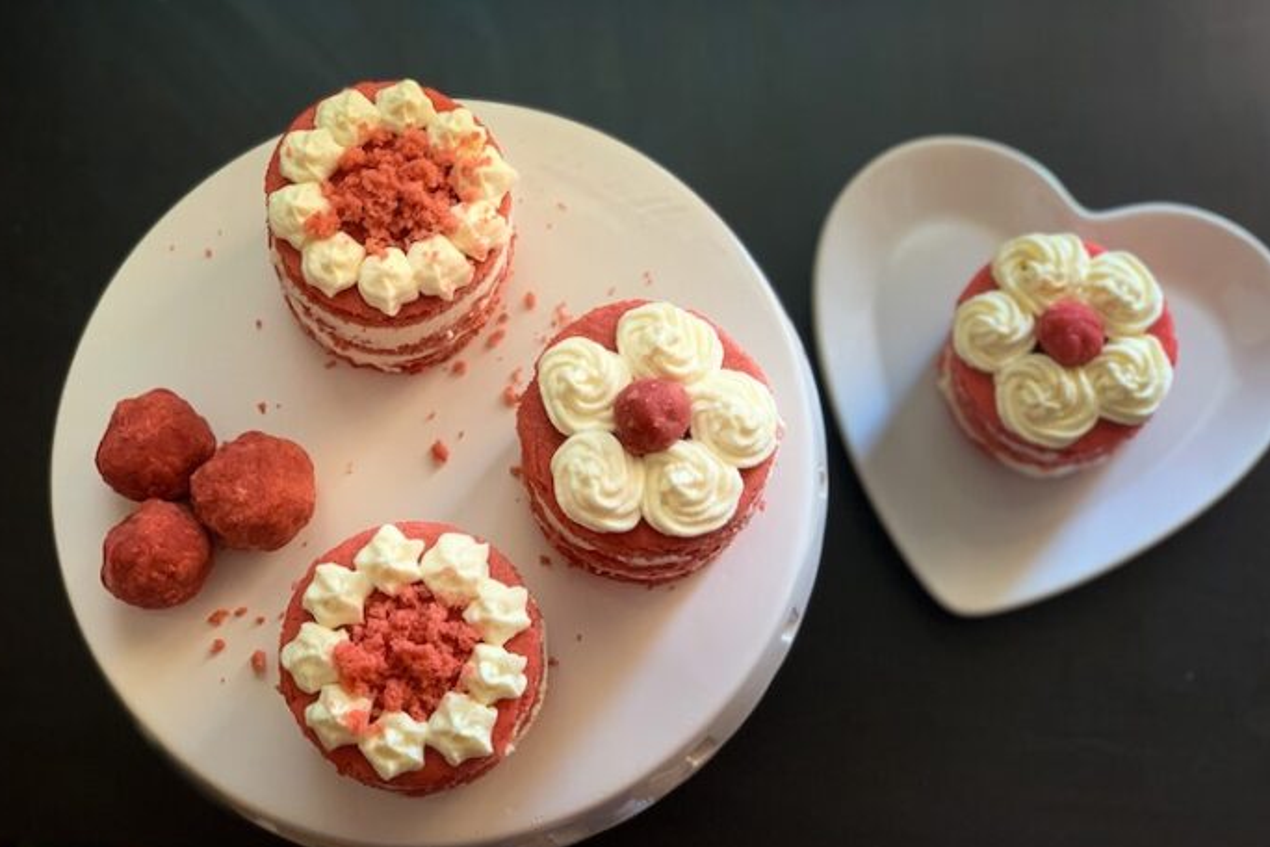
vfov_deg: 24.6
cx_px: 626
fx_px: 1940
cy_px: 394
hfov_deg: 36.2
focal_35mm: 55
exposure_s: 1/60
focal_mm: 6
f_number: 2.4
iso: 125
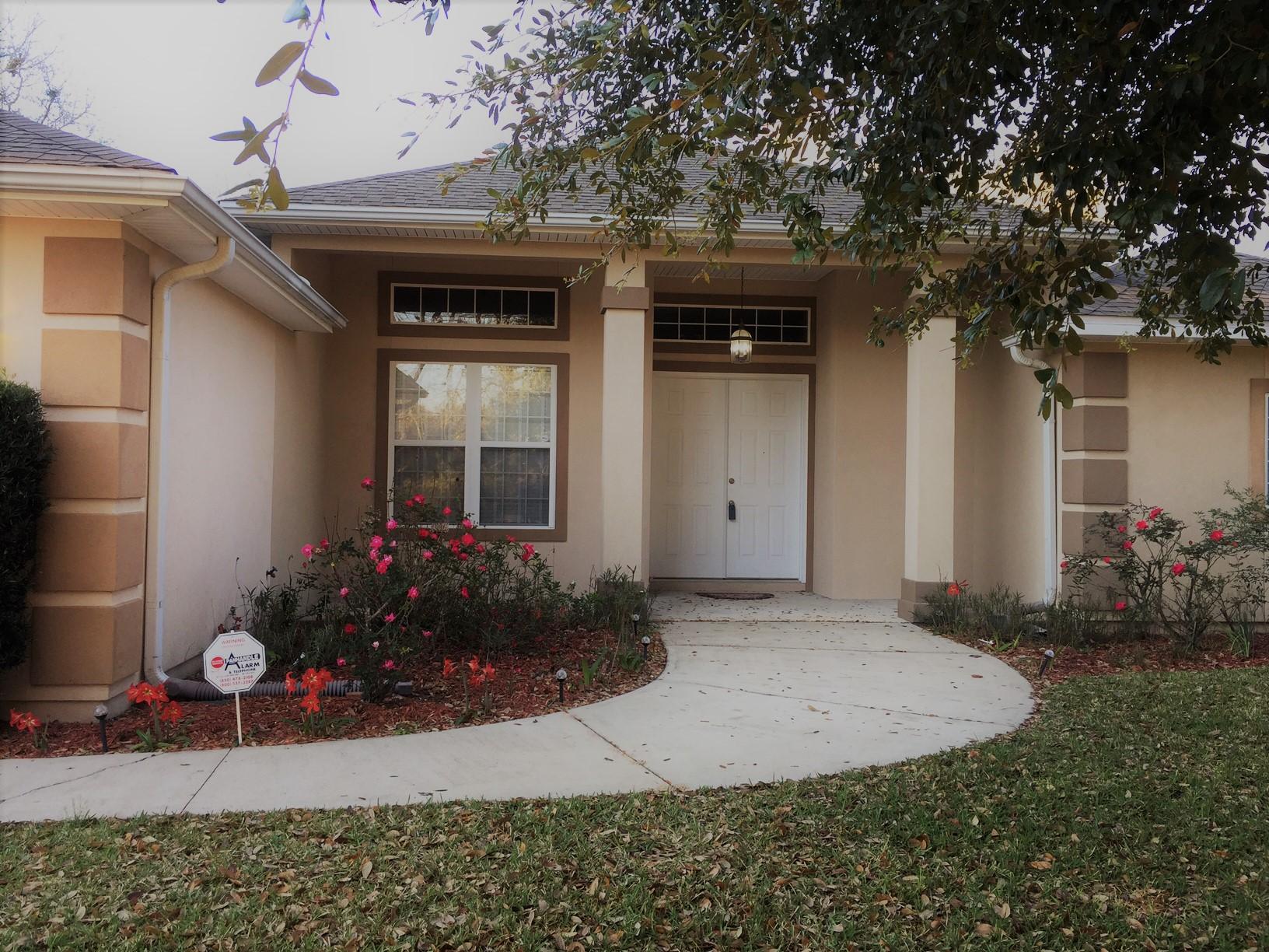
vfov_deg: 48.2
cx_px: 634
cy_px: 476
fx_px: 1063
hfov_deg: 61.7
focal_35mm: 29
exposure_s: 1/120
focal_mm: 4.15
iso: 40
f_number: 2.2
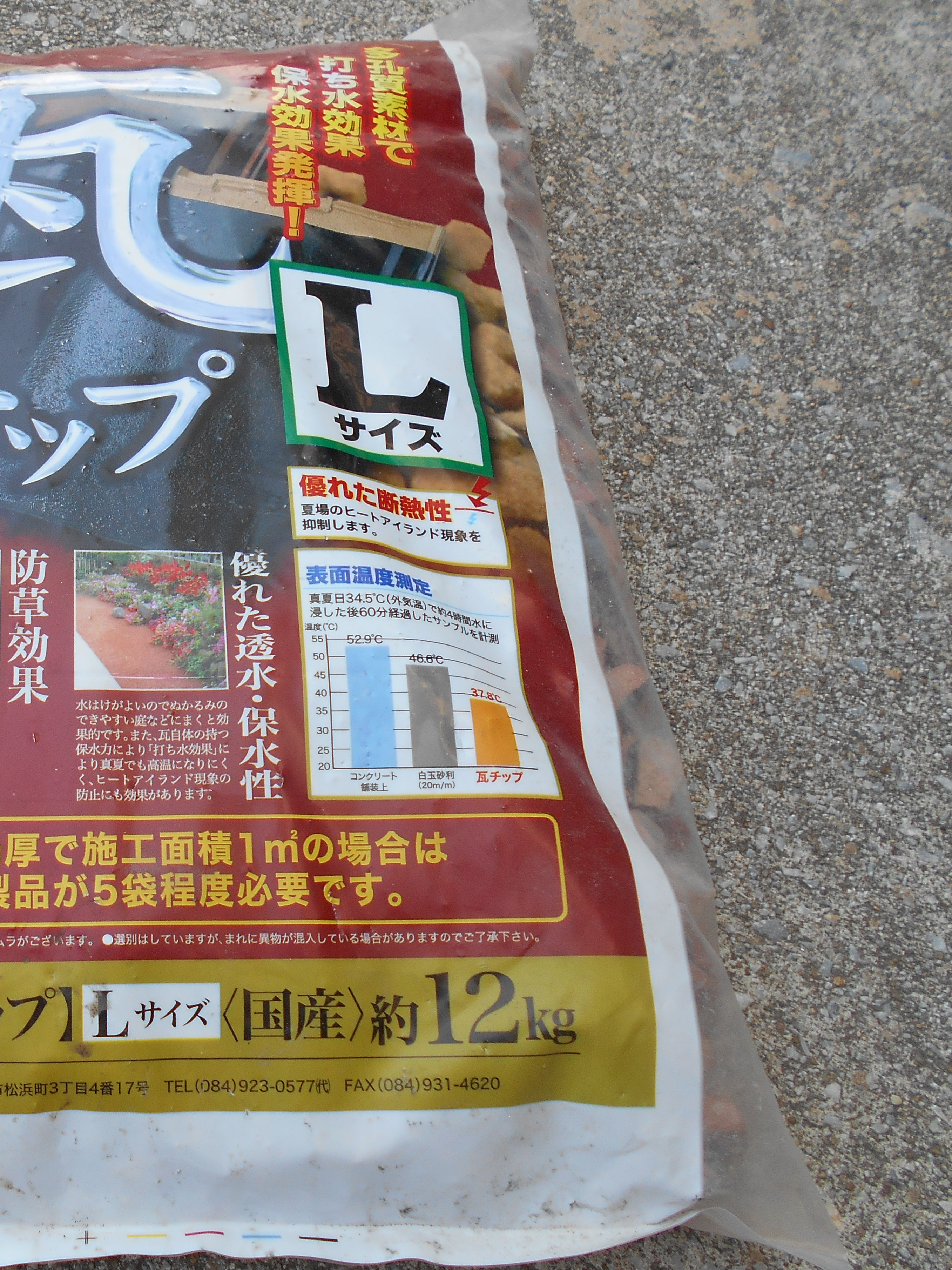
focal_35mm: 37
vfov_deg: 50.1
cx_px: 118
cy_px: 661
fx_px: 1357
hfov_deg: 36.6
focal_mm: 4.6
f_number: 3.2
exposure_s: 1/160
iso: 80
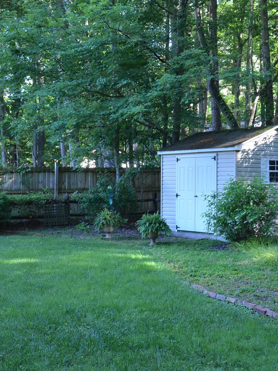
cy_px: 168
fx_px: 696
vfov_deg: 29.8
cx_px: 220
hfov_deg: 22.3
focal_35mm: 65
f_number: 4.5
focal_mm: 26
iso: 400
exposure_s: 1/80
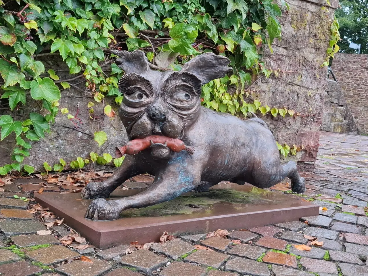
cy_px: 138
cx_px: 184
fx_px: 245
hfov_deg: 73.9
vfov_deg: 58.9
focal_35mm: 23
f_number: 1.8
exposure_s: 1/143
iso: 50
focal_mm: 5.54
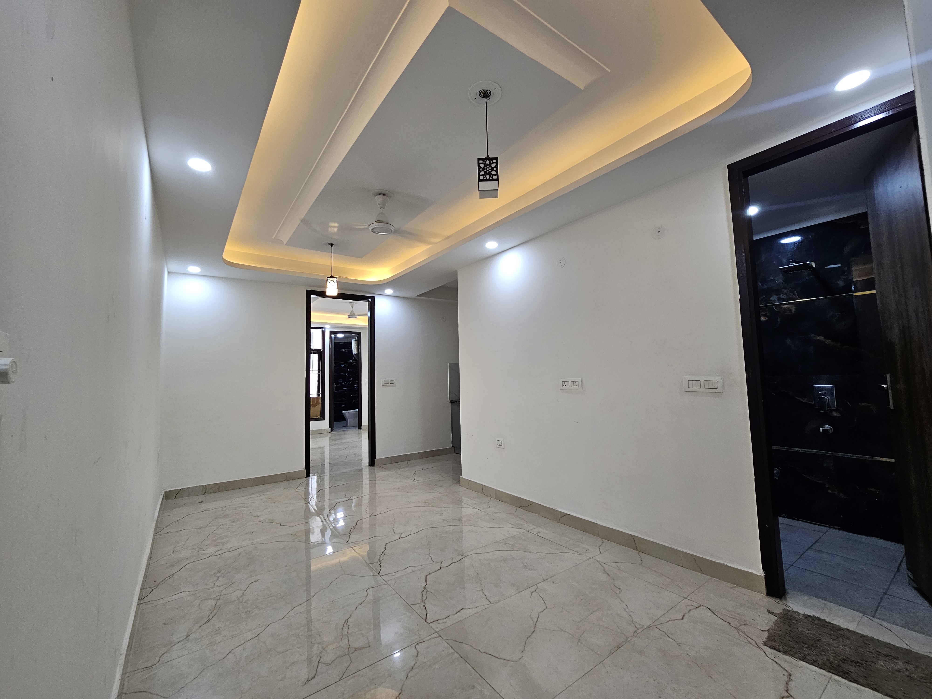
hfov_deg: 106.2
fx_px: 350
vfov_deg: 89.9
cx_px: 466
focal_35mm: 13
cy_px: 350
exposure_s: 1/50
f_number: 2.2
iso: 100
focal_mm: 2.2
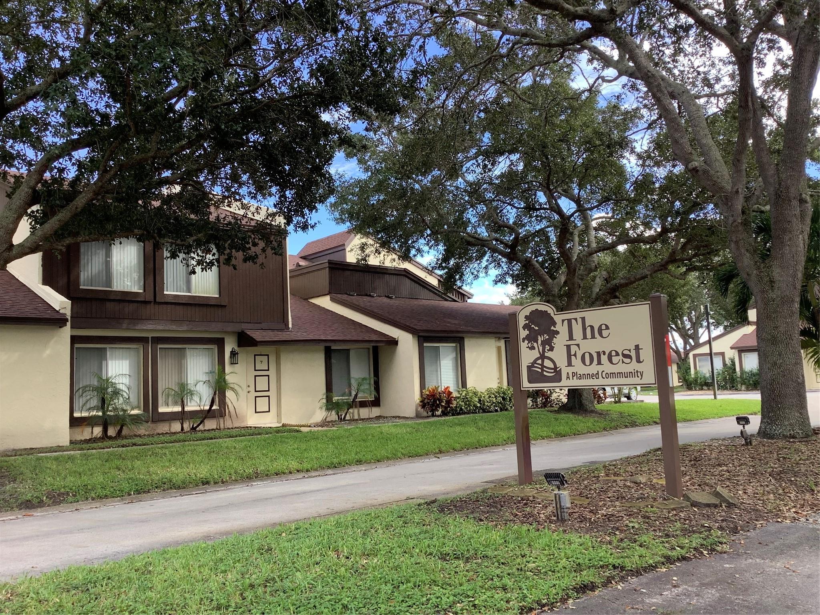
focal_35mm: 31
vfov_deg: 45.4
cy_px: 308
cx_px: 410
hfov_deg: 58.4
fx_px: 734
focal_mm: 3.3
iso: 25
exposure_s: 1/151
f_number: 2.4
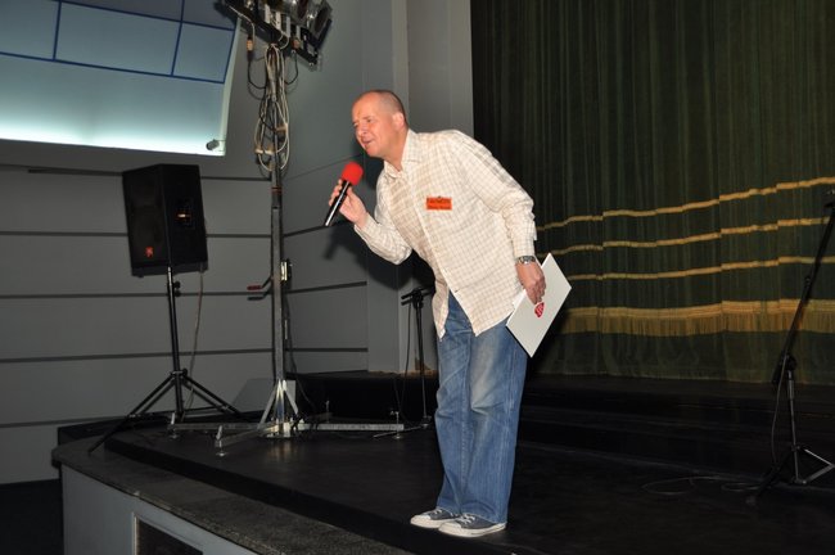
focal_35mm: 44
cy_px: 278
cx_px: 418
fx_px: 1008
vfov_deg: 30.8
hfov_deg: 45.0
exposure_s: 1/60
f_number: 4.2
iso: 250
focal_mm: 29
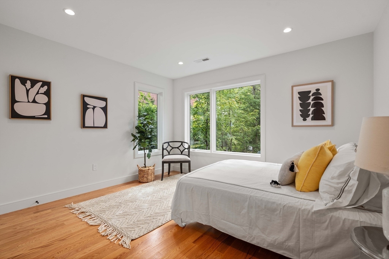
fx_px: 173
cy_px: 130
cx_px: 194
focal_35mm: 16
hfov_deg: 96.7
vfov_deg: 73.8
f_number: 7.1
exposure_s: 1/25
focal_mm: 16
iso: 320
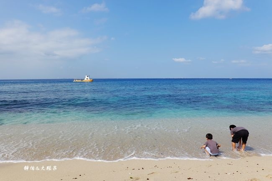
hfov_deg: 73.8
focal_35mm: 24
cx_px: 136
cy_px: 90
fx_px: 181
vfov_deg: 53.1
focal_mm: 9
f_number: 5
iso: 125
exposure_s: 1/1000
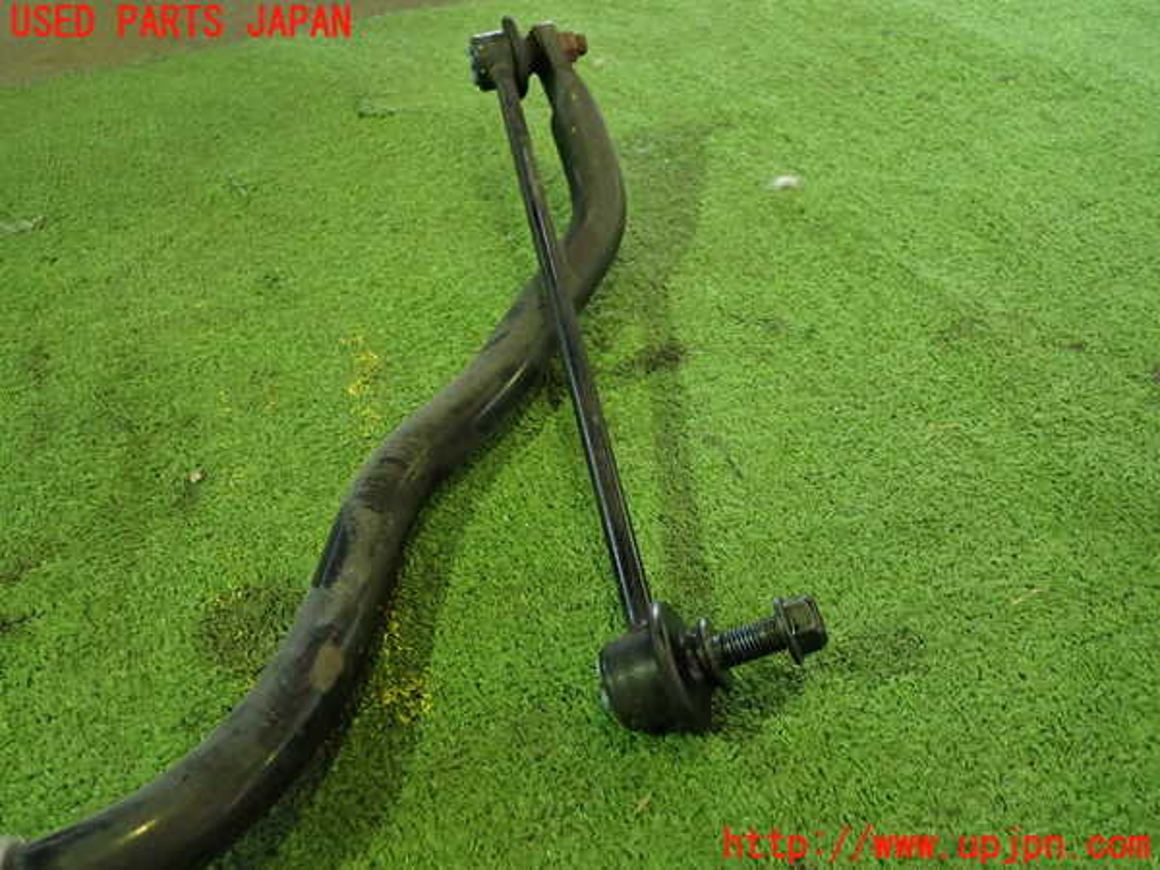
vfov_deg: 46.8
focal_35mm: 30
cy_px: 435
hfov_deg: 60.0
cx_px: 580
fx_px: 1005
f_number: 2.3
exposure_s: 1/30
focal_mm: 5.4
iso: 500
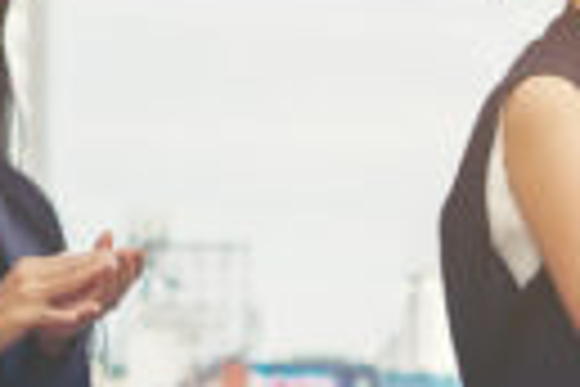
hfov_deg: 5.1
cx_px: 976
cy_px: 533
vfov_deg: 3.5
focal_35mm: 397
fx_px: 6396
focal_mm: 50
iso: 100
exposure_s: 1/400
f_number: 3.5
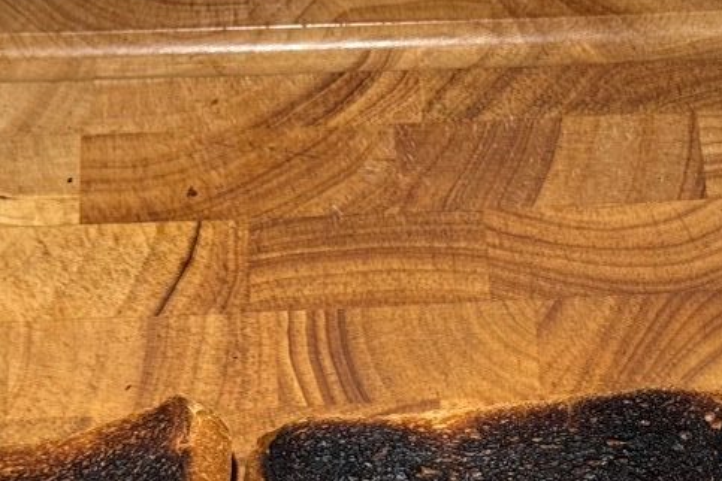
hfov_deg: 16.3
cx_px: 622
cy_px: 511
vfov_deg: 10.9
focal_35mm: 124
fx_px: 2487
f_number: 1.78
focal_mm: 6.76
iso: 80
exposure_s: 1/120
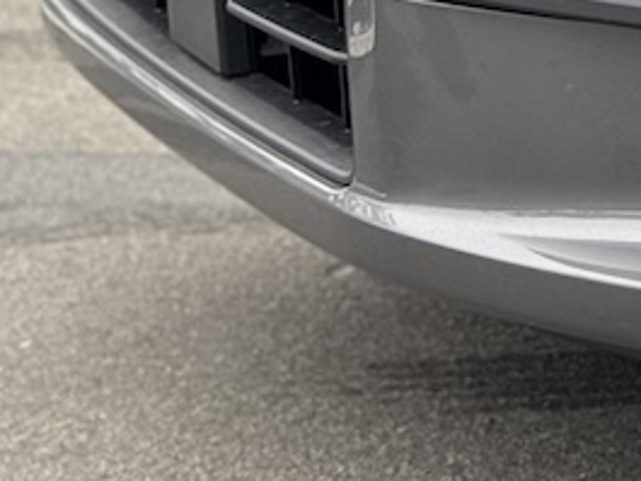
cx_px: 1434
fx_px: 4020
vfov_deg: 6.8
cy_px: -201
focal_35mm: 217
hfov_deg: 8.5
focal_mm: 6.76
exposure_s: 1/467
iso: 64
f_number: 1.78
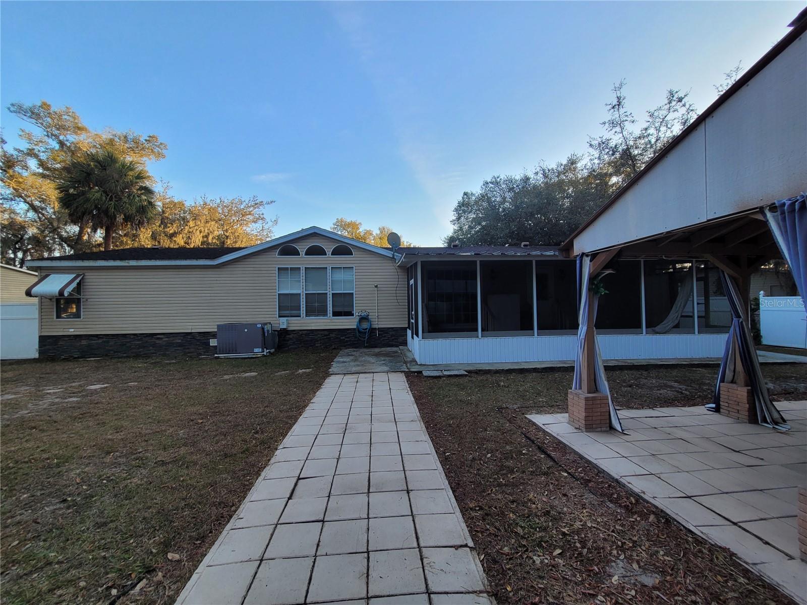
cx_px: 404
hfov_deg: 106.2
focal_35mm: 13
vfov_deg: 89.9
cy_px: 302
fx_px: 303
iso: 40
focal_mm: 1.74
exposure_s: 1/242
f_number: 2.2
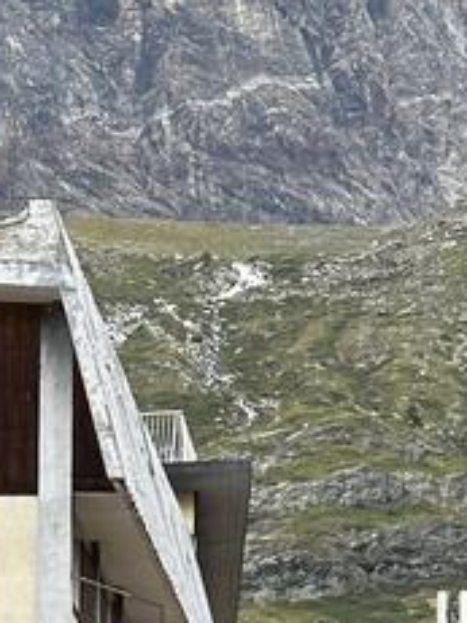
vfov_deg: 9.2
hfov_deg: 6.9
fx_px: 3853
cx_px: 401
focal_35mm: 214
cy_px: 715
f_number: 1.78
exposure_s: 1/858
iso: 64
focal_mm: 6.86
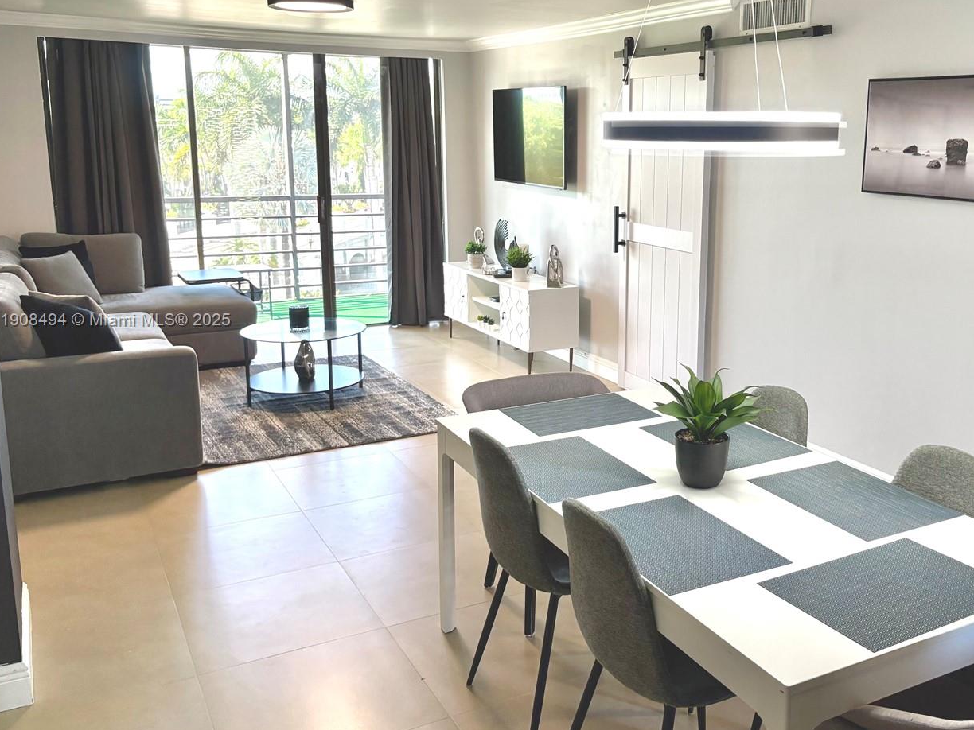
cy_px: 321
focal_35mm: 34
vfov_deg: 41.7
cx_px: 613
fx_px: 957
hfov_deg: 53.3
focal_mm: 5.96
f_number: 1.6
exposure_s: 1/120
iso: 160
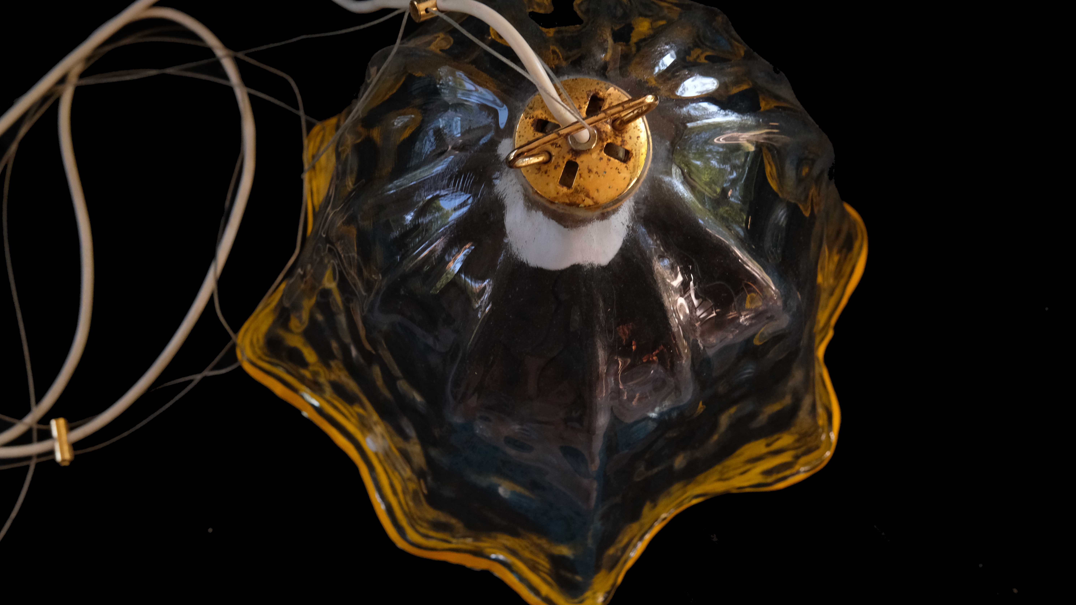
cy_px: 312
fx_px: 1598
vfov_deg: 21.5
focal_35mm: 56
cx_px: 534
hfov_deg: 37.2
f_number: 6.4
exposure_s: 1/125
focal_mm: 35
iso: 2500
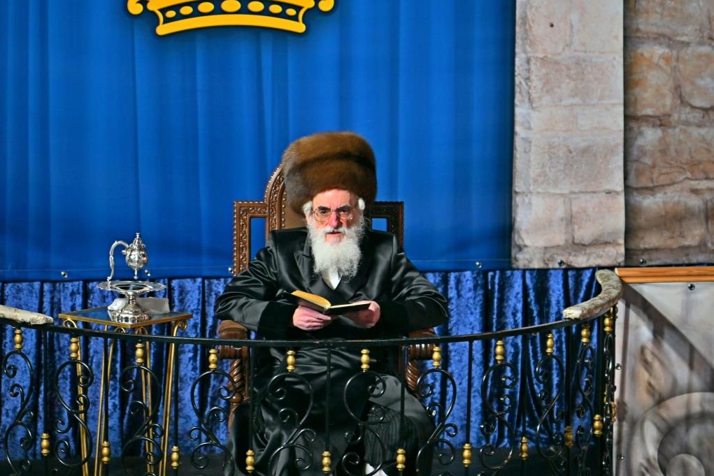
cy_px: 238
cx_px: 357
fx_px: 5970
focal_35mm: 301
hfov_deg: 6.8
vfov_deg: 4.6
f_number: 2.8
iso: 400
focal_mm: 200
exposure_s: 1/160
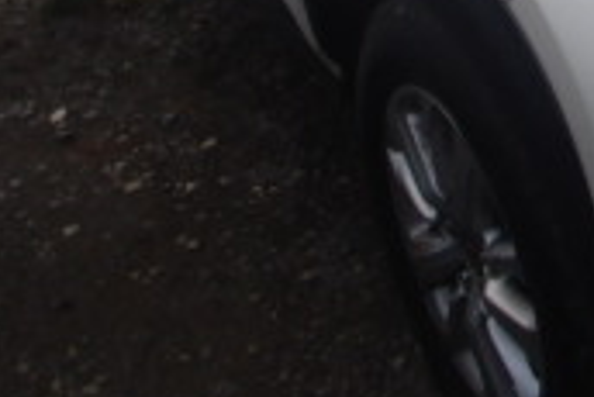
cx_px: 856
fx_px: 1536
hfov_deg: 19.4
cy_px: -190
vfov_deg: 13.9
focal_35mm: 93
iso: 125
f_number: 2.8
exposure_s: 1/50
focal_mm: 4.3
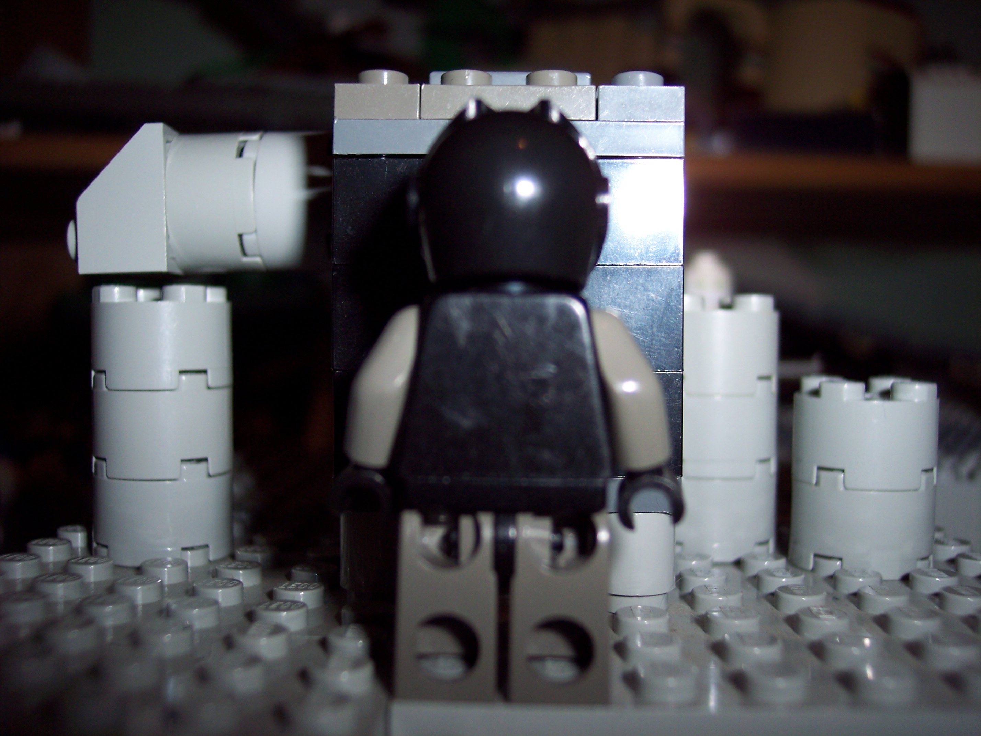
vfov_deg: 36.8
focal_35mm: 39
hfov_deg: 47.9
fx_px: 1105
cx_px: 490
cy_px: 368
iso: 100
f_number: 2.8
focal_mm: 8
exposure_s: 1/60
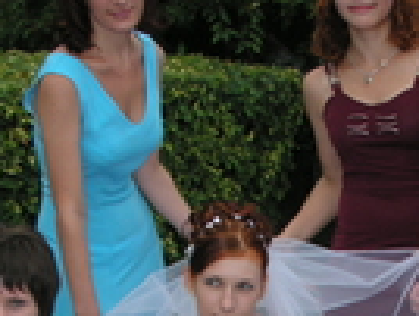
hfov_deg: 16.2
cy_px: 397
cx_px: 316
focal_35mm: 121
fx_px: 1467
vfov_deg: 12.0
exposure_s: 1/500
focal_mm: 6
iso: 50
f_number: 3.2
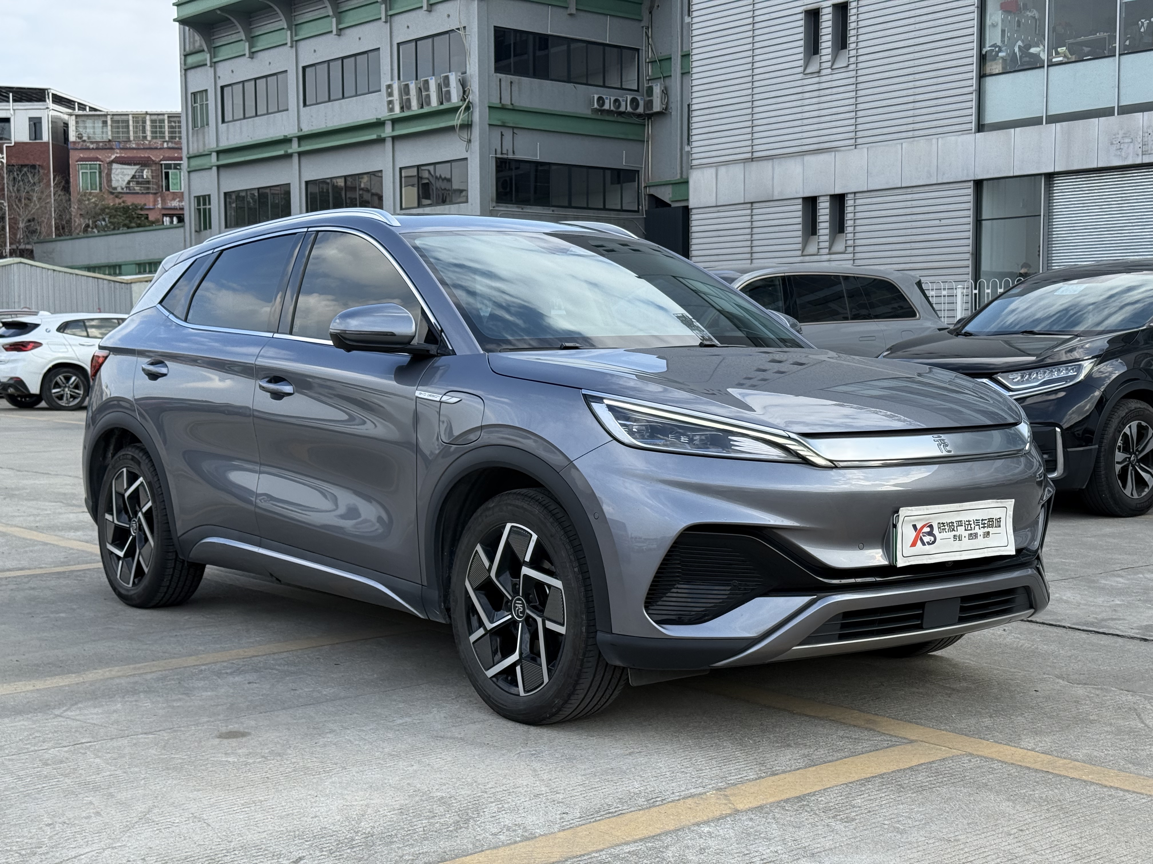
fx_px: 1599
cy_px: 432
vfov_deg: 30.3
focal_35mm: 48
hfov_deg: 39.7
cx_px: 576
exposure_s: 1/1715
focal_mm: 6.76
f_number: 1.78
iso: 100
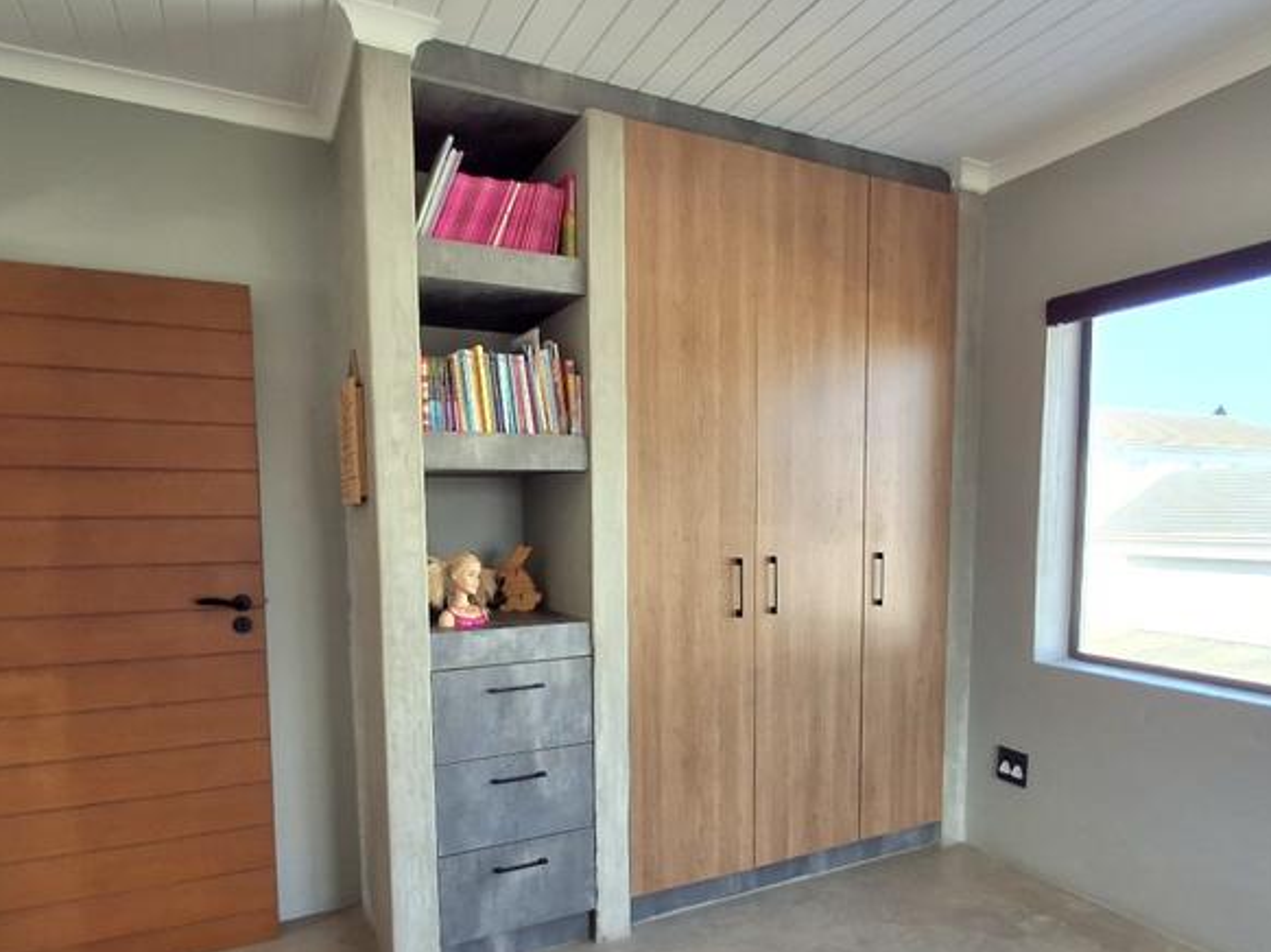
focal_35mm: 22
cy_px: 602
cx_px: 655
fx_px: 807
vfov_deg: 60.2
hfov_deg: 76.4
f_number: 2.2
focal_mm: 1.64
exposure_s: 1/100
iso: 40
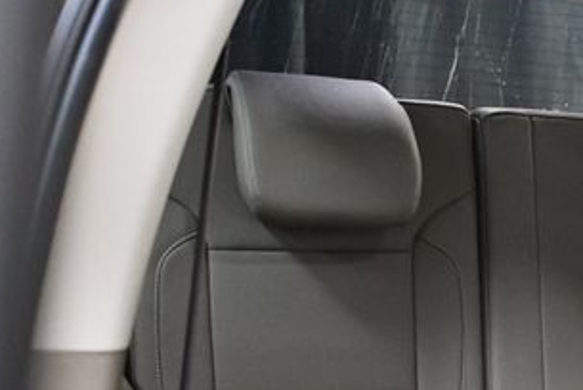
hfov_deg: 22.3
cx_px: 568
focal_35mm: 88
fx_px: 1426
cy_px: 361
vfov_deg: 15.4
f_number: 3.8
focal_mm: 21
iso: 3600
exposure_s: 1/60
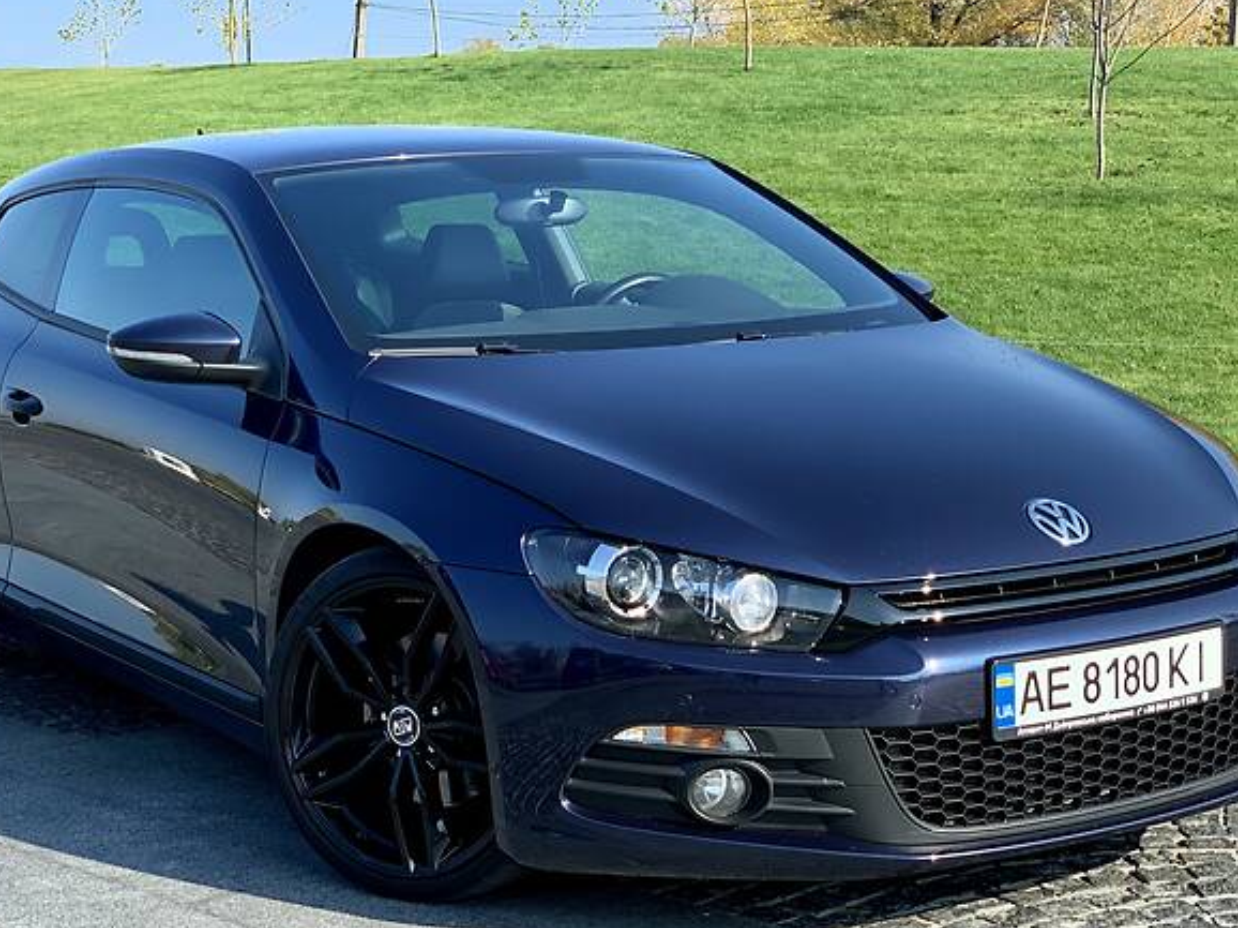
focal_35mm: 72
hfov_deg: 27.0
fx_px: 2574
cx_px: 555
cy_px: 409
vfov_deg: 20.4
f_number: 2.4
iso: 16
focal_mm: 6
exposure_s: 1/355
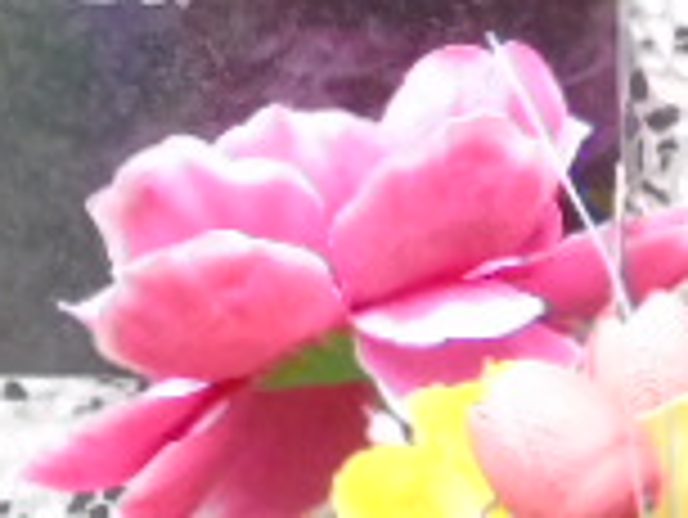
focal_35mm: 679
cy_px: -491
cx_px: -490
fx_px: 13506
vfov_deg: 2.2
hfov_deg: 2.9
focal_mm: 29
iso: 800
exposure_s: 1/60
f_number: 4.9
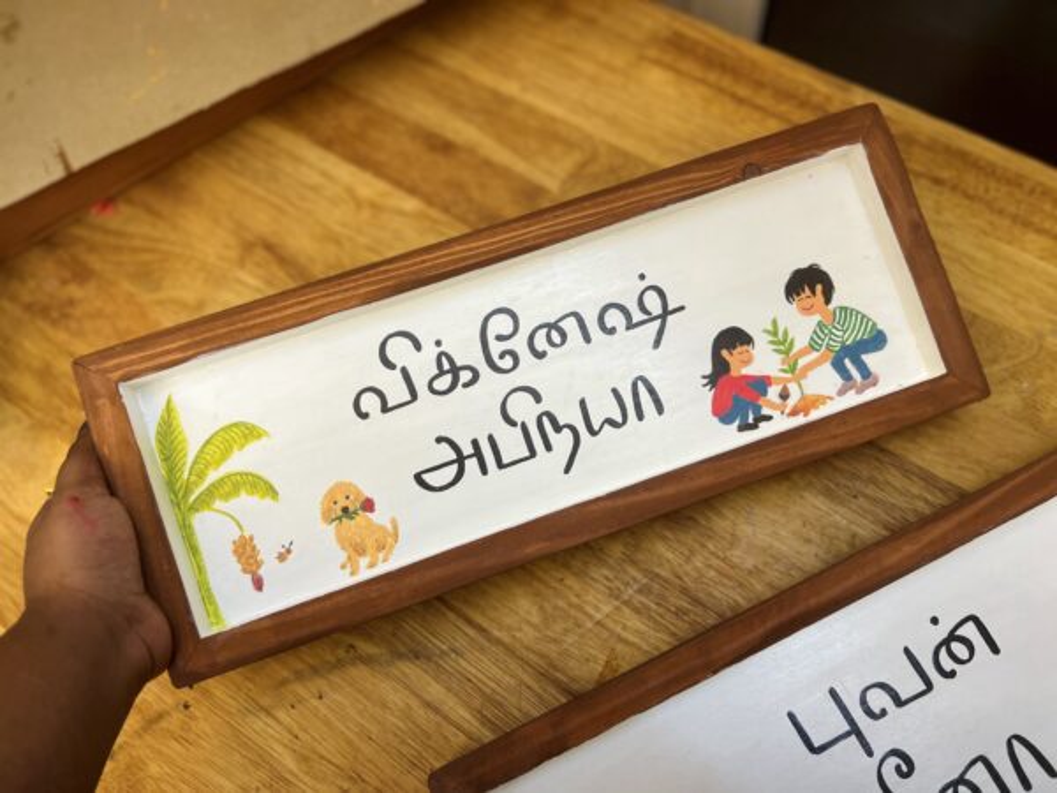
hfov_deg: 67.3
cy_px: 396
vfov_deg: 53.1
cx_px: 528
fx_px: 794
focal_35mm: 26
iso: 80
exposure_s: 1/100
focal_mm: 5.7
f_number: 1.5
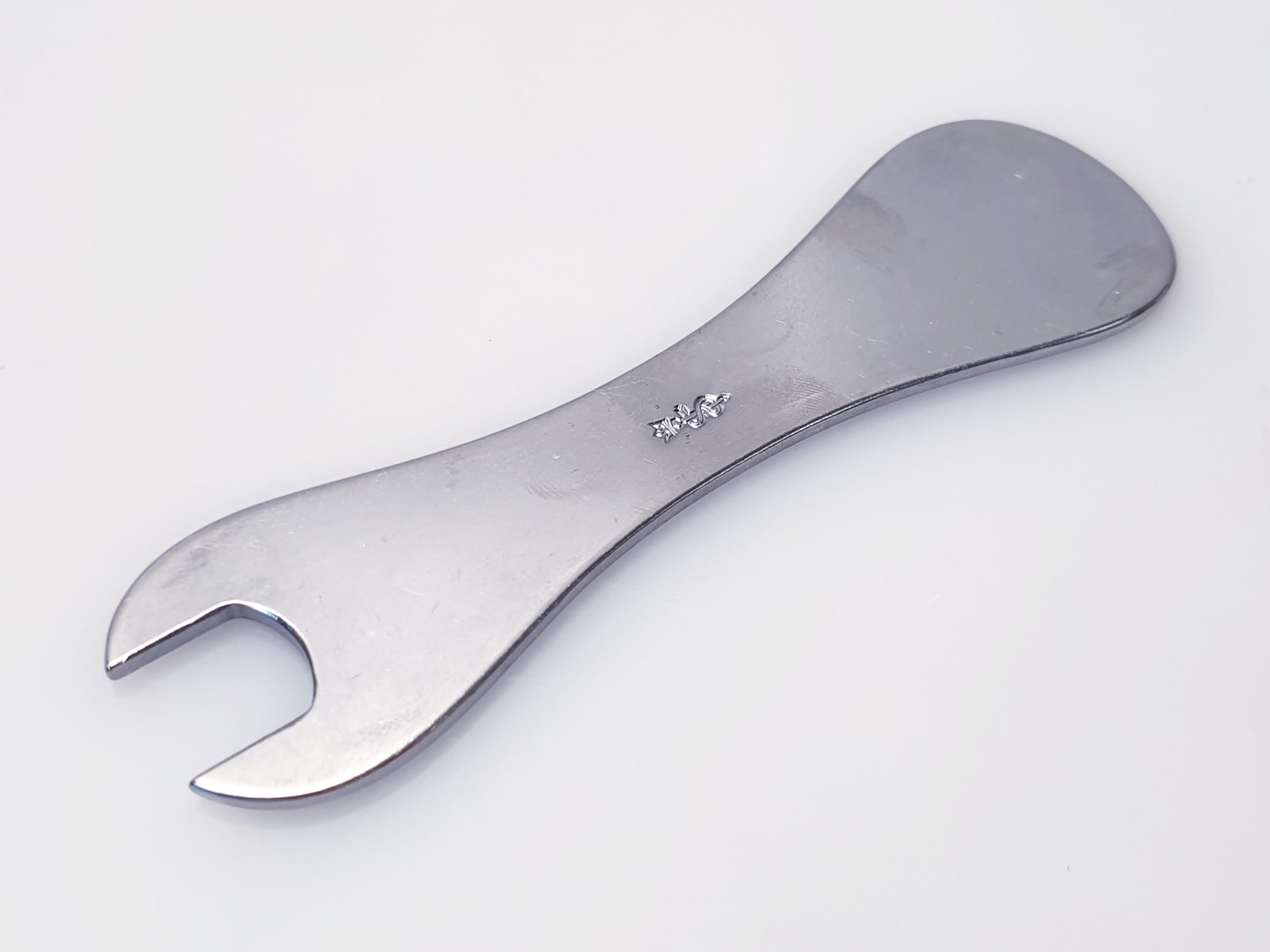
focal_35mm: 26
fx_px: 954
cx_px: 635
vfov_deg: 53.1
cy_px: 476
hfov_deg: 67.3
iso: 64
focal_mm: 4.3
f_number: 1.5
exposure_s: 1/100
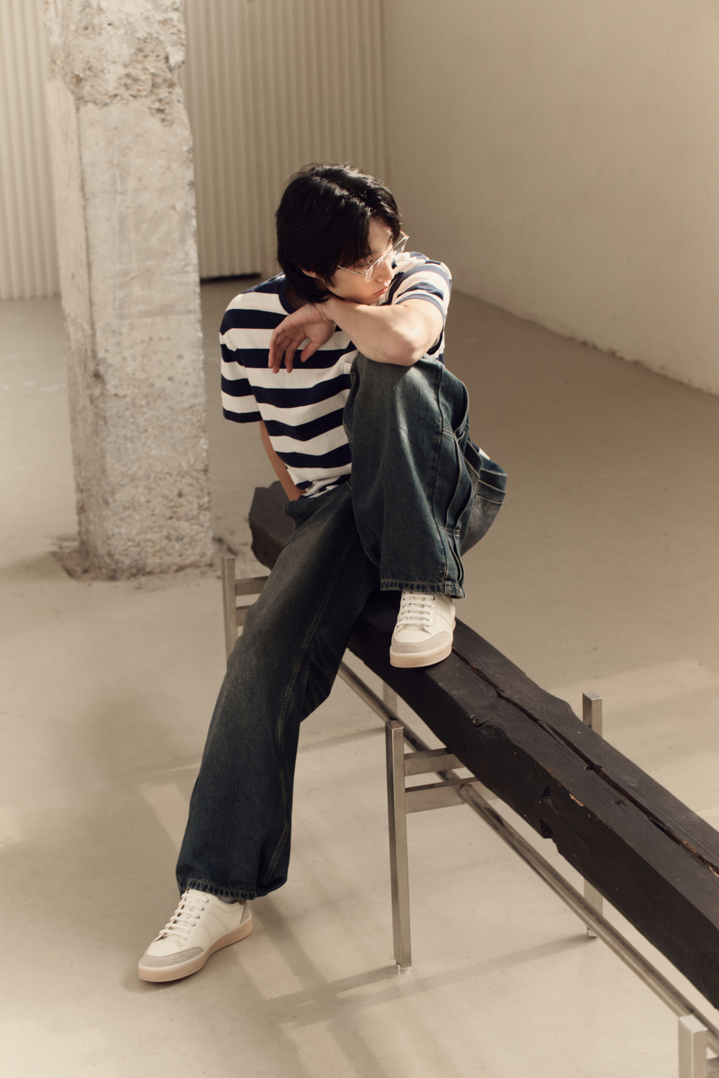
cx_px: 360
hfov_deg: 18.9
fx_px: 2157
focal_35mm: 72
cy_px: 539
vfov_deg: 28.1
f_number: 5.6
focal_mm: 72
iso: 200
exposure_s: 1/160
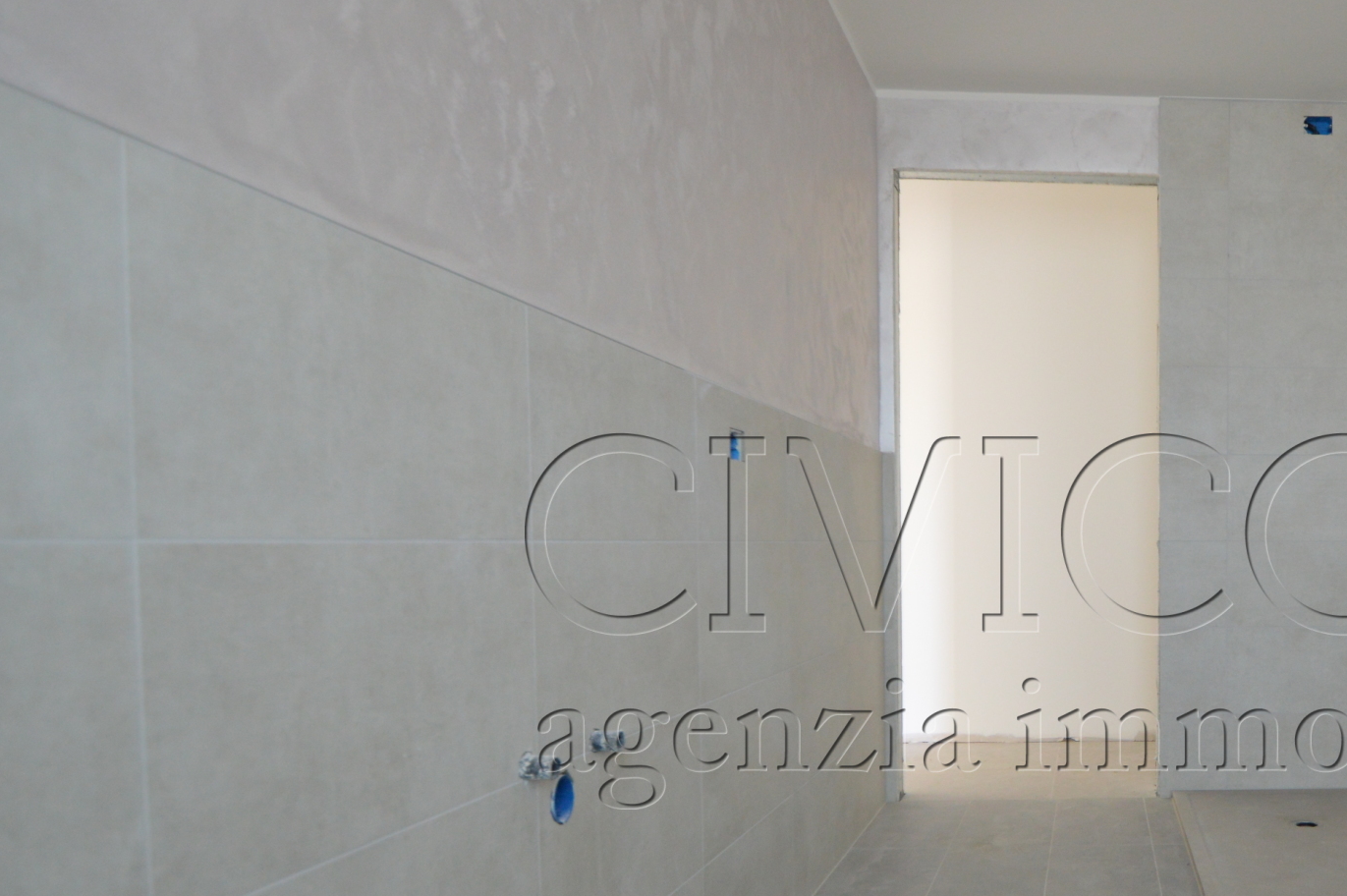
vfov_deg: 45.5
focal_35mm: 28
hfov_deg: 58.2
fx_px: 1047
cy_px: 607
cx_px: 1153
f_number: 3.5
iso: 640
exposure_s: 1/60
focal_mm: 10
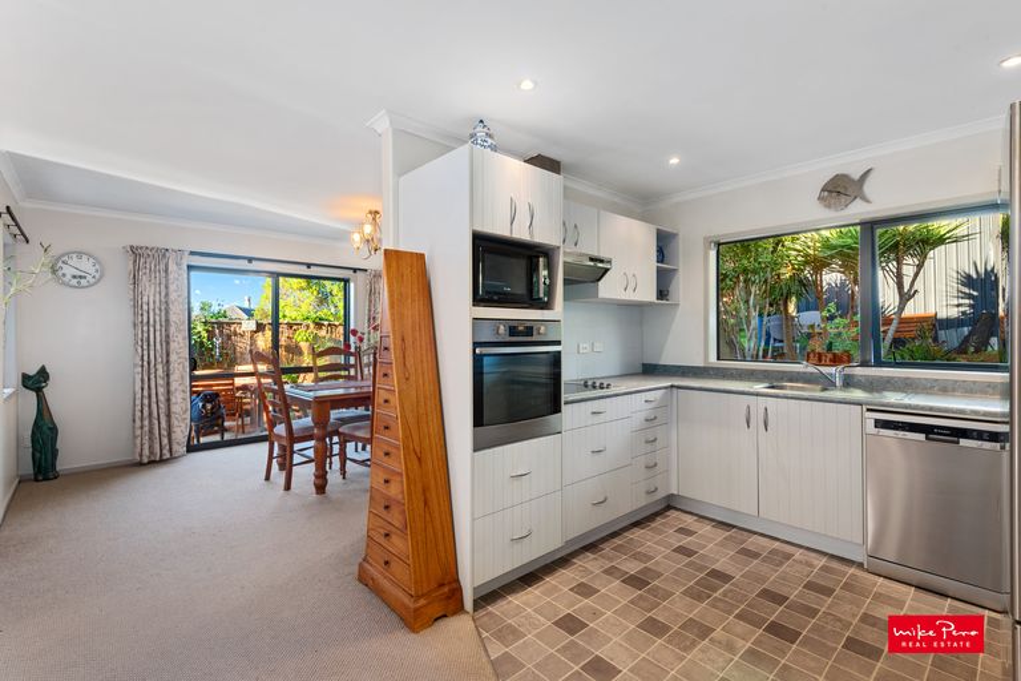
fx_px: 454
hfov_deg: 96.7
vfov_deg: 73.7
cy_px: 340
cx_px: 510
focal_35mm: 16
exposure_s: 1
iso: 200
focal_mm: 16
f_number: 6.3
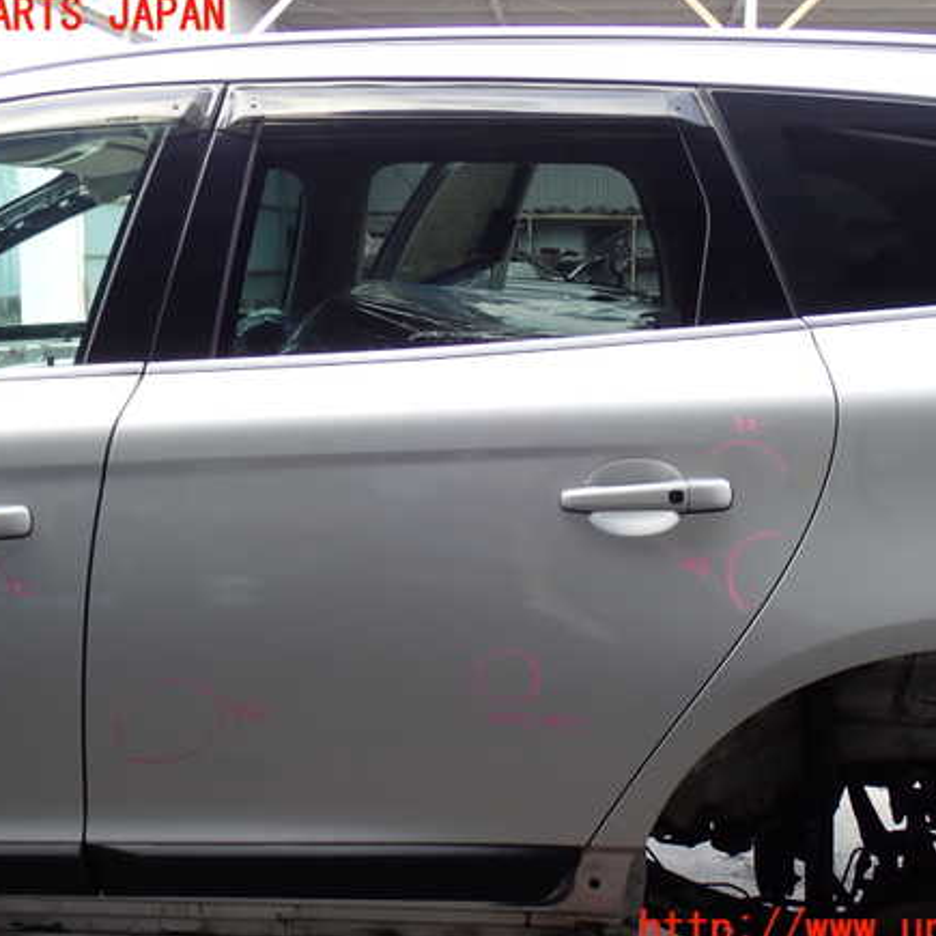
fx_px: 1530
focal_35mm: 50
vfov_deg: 34.0
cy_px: 473
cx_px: 480
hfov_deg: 34.0
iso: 100
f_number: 4
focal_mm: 7.31
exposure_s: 1/100
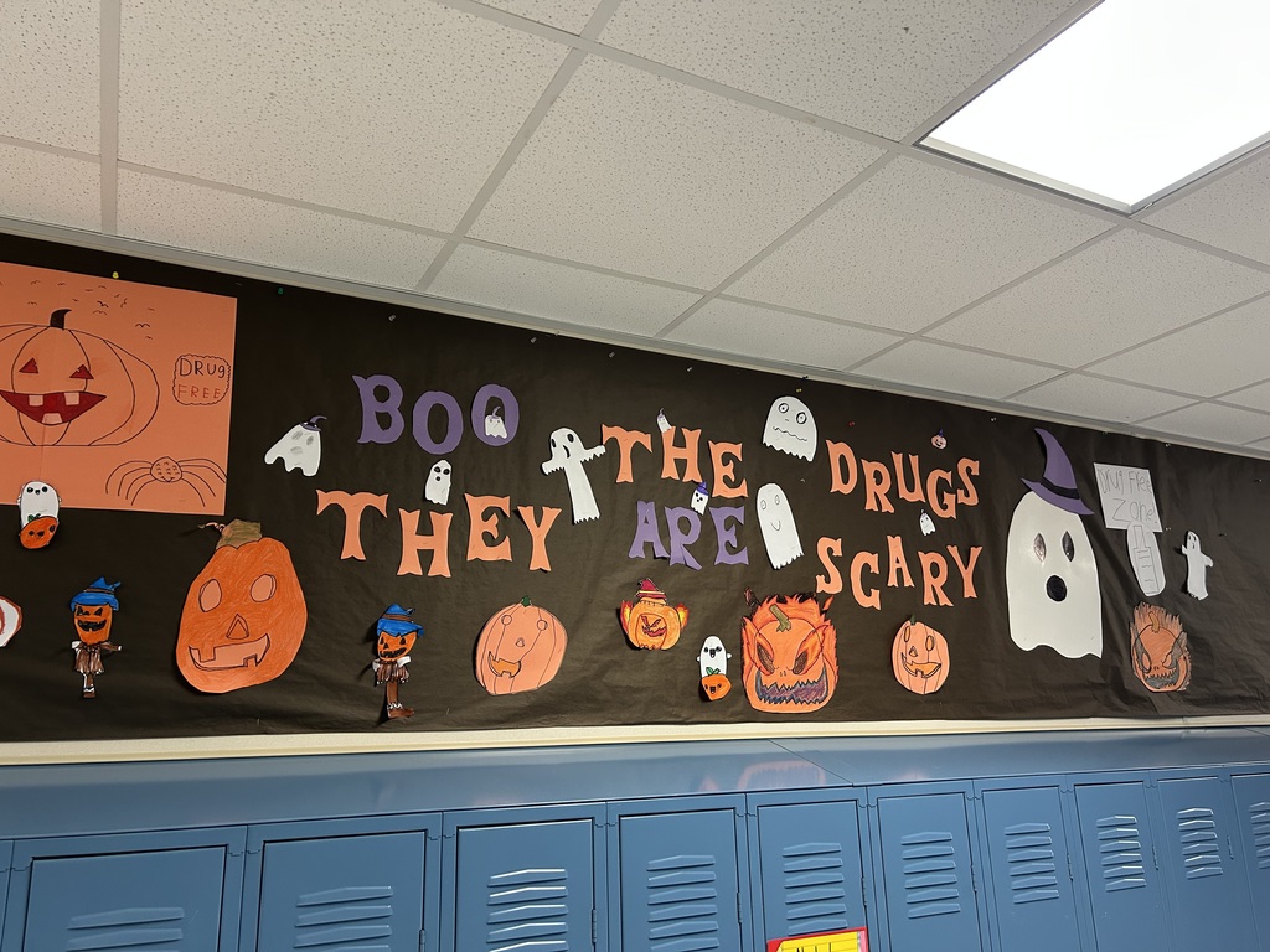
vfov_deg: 53.1
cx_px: 635
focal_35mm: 26
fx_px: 954
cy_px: 476
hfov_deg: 67.3
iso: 200
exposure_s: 1/60
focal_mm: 5.7
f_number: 1.5
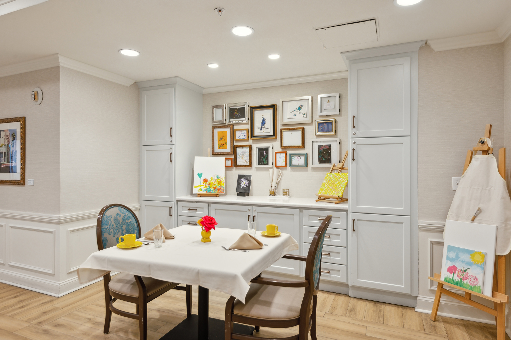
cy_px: 170
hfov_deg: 78.6
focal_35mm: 22
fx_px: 312
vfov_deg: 57.2
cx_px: 256
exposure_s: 1/20
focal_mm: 22
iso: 640
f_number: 8
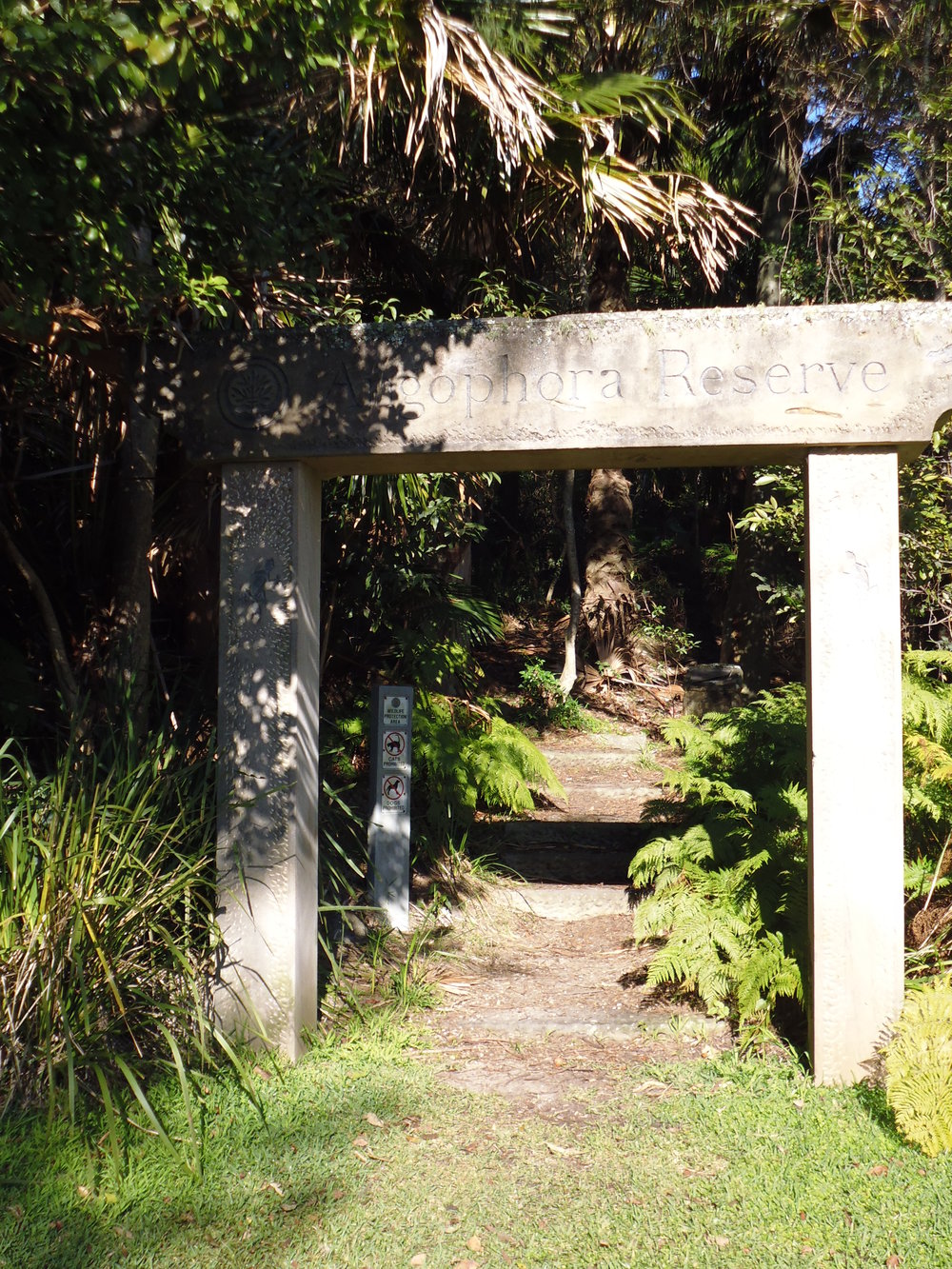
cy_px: 634
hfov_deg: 35.1
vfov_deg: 45.8
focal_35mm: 41
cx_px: 476
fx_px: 1503
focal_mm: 7.2
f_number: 3.6
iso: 100
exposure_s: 1/250
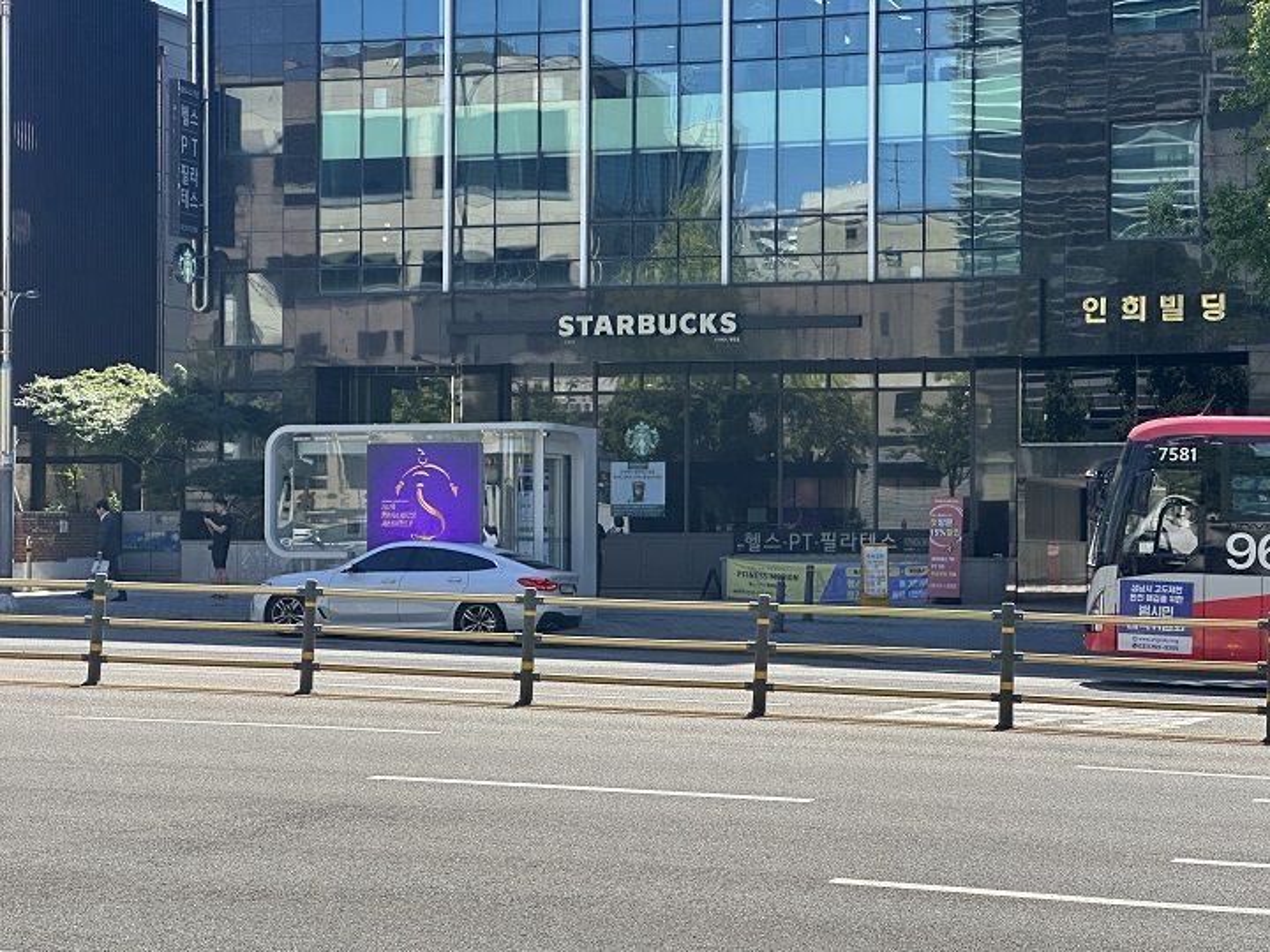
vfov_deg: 19.1
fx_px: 2825
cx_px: 635
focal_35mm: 77
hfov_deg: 25.3
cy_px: 476
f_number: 2.8
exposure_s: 1/359
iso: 32
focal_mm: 9
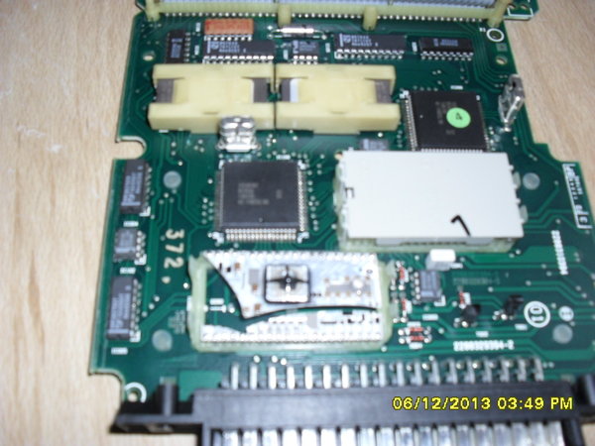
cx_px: 298
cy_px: 223
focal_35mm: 35
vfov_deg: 40.7
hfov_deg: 52.6
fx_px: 602
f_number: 3.2
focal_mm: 6.3
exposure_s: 1/45
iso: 200
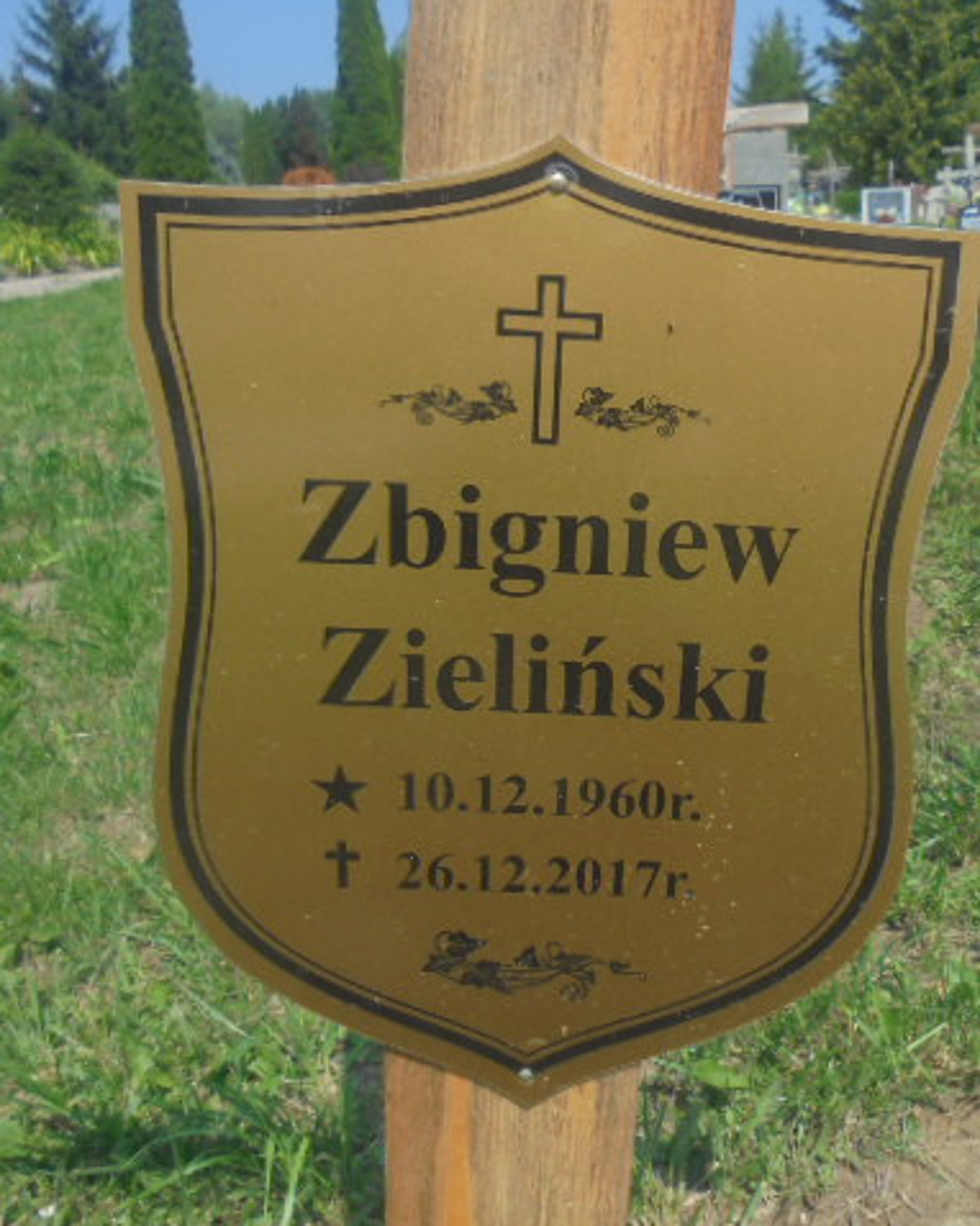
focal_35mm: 34
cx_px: 654
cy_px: 613
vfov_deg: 52.9
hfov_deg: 42.7
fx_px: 1233
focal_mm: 4.6
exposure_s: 1/800
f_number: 3.5
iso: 100
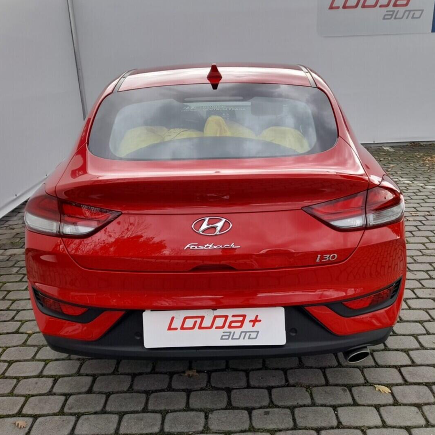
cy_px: 214
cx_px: 229
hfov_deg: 54.0
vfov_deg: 54.0
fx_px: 427
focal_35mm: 30
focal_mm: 4.6
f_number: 2
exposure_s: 1/100
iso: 32
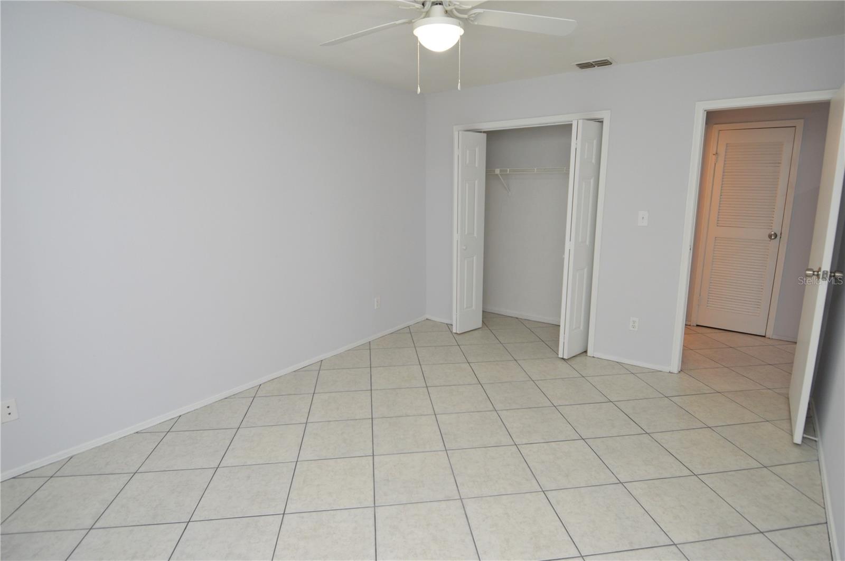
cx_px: 422
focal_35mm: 18
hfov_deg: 90.1
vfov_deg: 67.3
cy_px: 280
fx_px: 422
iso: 400
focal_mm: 12
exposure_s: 1/60
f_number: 4
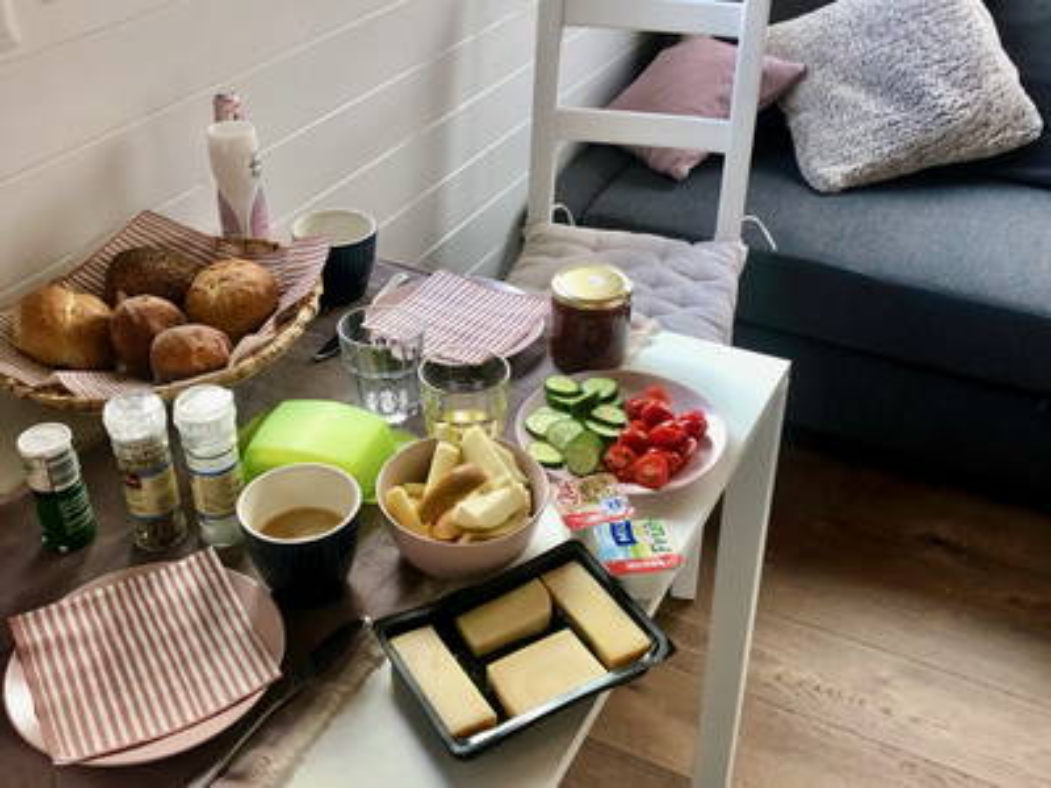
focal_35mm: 28
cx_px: 526
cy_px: 394
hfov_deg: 63.4
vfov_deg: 49.7
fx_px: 850
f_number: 1.8
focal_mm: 4
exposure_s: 1/30
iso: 32
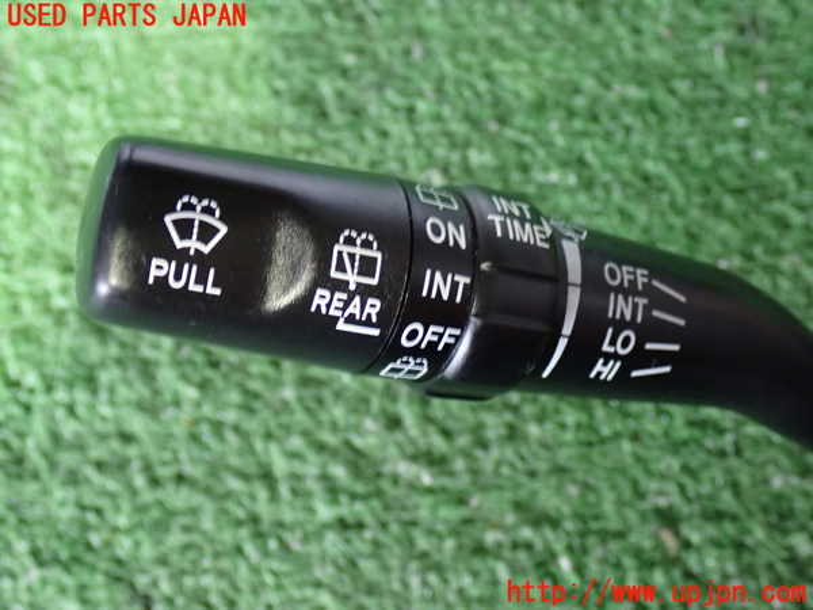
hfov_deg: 40.4
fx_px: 1104
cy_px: 305
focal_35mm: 47
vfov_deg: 30.9
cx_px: 406
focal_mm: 8.4
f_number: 3.1
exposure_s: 1/15
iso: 800
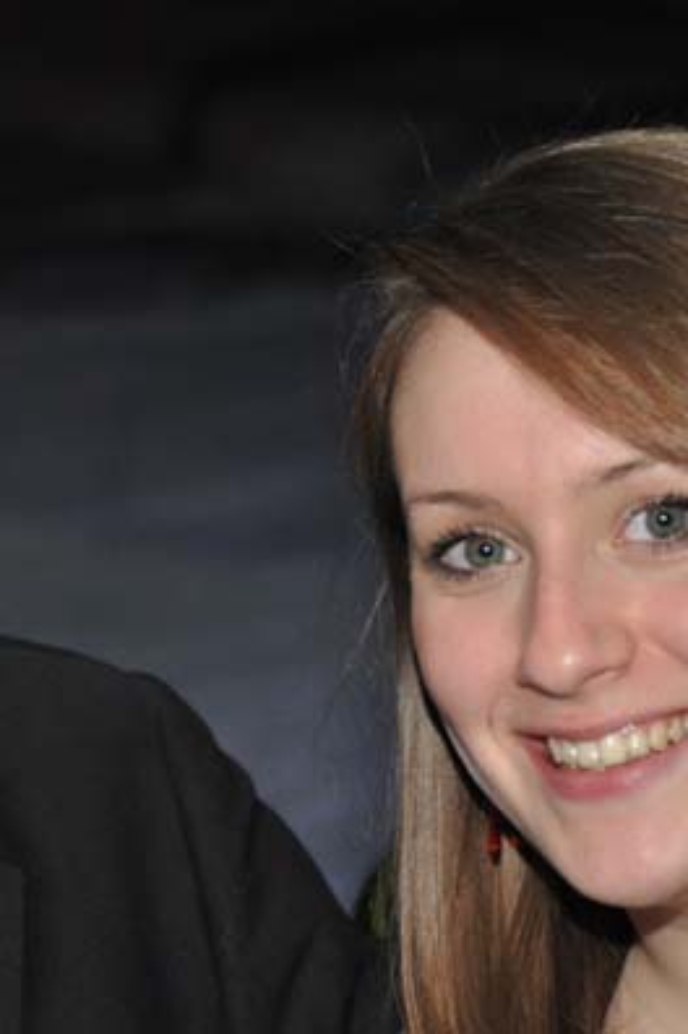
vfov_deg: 8.1
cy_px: 517
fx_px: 7293
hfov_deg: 5.4
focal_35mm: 254
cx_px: 136
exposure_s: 1/60
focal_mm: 112
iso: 1000
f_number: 5.3
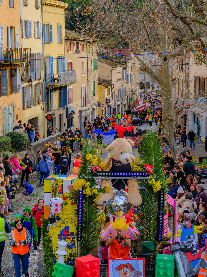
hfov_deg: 23.2
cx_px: 139
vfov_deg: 30.6
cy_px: 166
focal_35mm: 63
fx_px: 502
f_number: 9
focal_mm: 55
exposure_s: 1/100
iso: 320
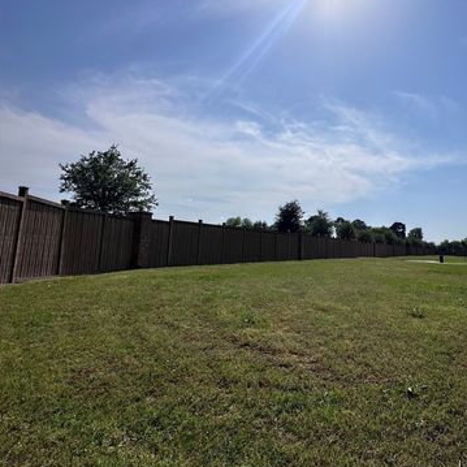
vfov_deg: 66.9
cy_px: 198
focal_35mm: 23
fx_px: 351
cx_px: 316
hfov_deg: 65.3
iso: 40
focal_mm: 2.22
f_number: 2.2
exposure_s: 1/7813
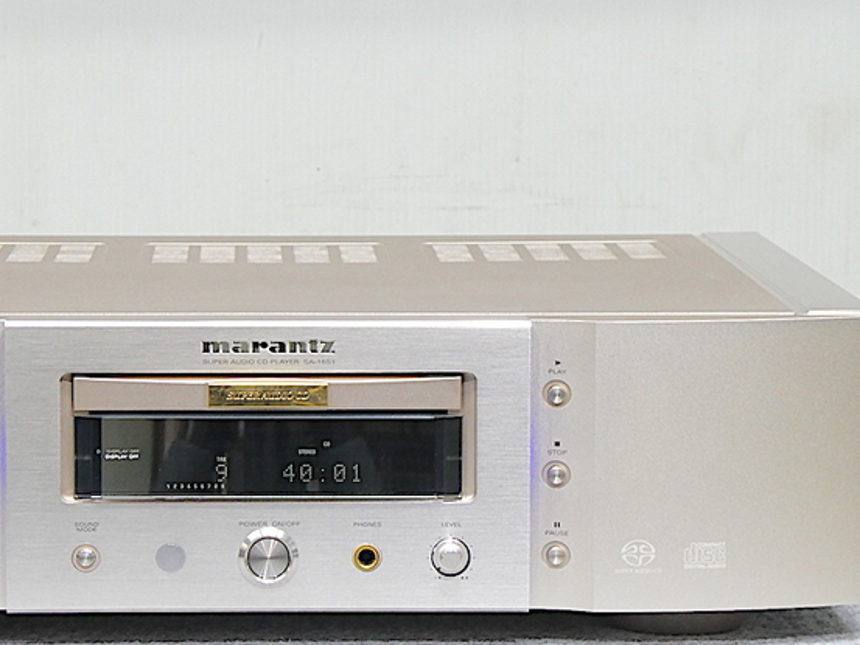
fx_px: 4224
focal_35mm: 170
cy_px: 431
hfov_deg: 11.6
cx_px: 269
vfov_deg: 8.7
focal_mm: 17.5
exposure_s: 1/8
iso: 200
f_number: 5
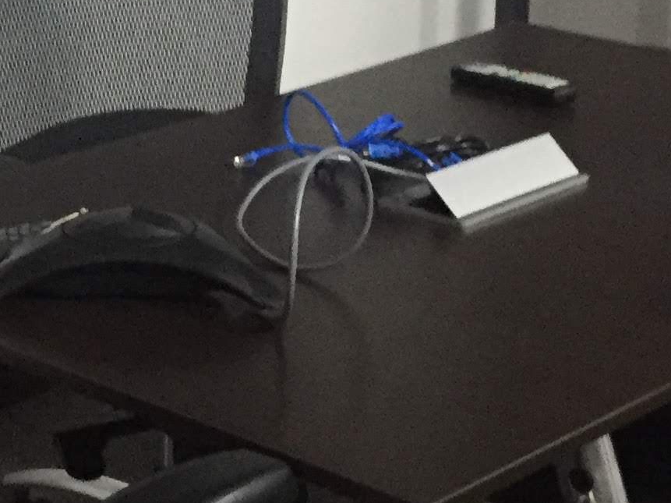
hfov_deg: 17.9
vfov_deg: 13.4
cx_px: 287
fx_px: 2131
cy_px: 83
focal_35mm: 110
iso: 250
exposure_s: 1/24
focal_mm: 4.15
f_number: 2.2
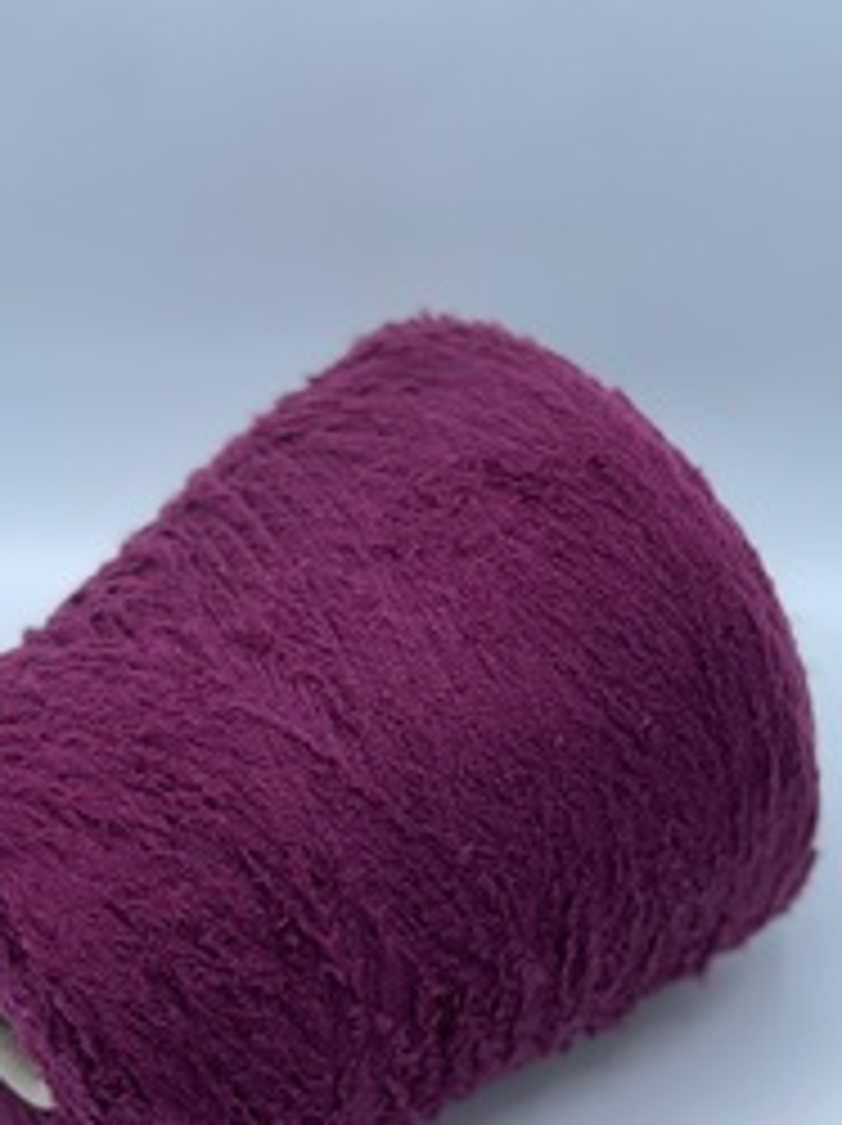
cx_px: 324
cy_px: 819
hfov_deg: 12.0
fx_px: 3996
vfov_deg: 16.0
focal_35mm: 123
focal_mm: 7.5
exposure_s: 1/131
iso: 20
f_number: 2.2
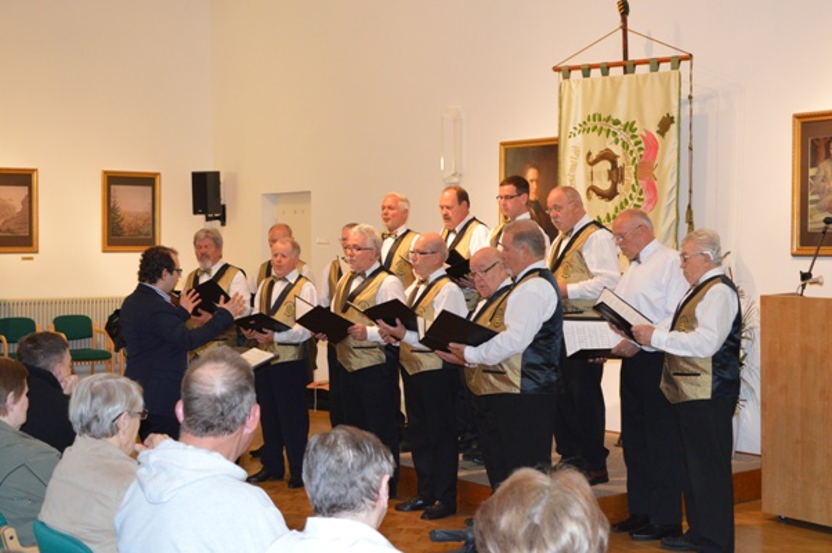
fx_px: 1212
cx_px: 416
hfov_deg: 37.9
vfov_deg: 25.7
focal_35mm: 52
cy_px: 276
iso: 2000
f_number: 5
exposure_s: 1/60
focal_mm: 35
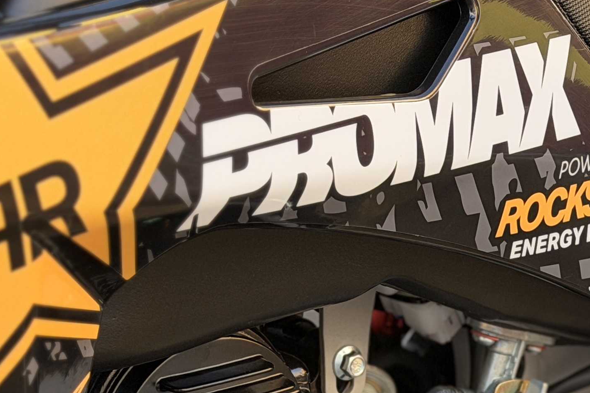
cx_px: 561
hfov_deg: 14.3
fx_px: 2327
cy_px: 511
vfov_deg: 9.5
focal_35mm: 142
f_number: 1.78
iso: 80
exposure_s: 1/320
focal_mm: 6.76
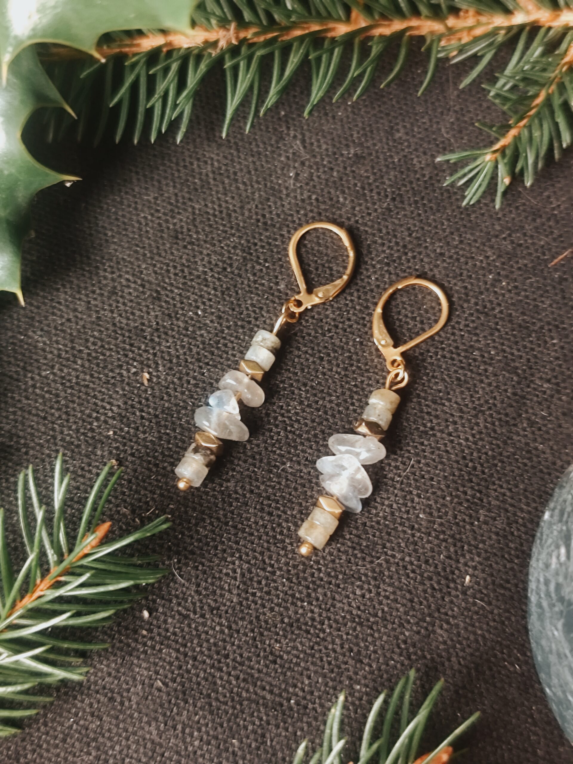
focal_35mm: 46
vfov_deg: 41.2
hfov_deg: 31.5
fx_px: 1015
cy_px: 382
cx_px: 286
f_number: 1.65
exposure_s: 1/25
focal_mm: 6.19
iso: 1000
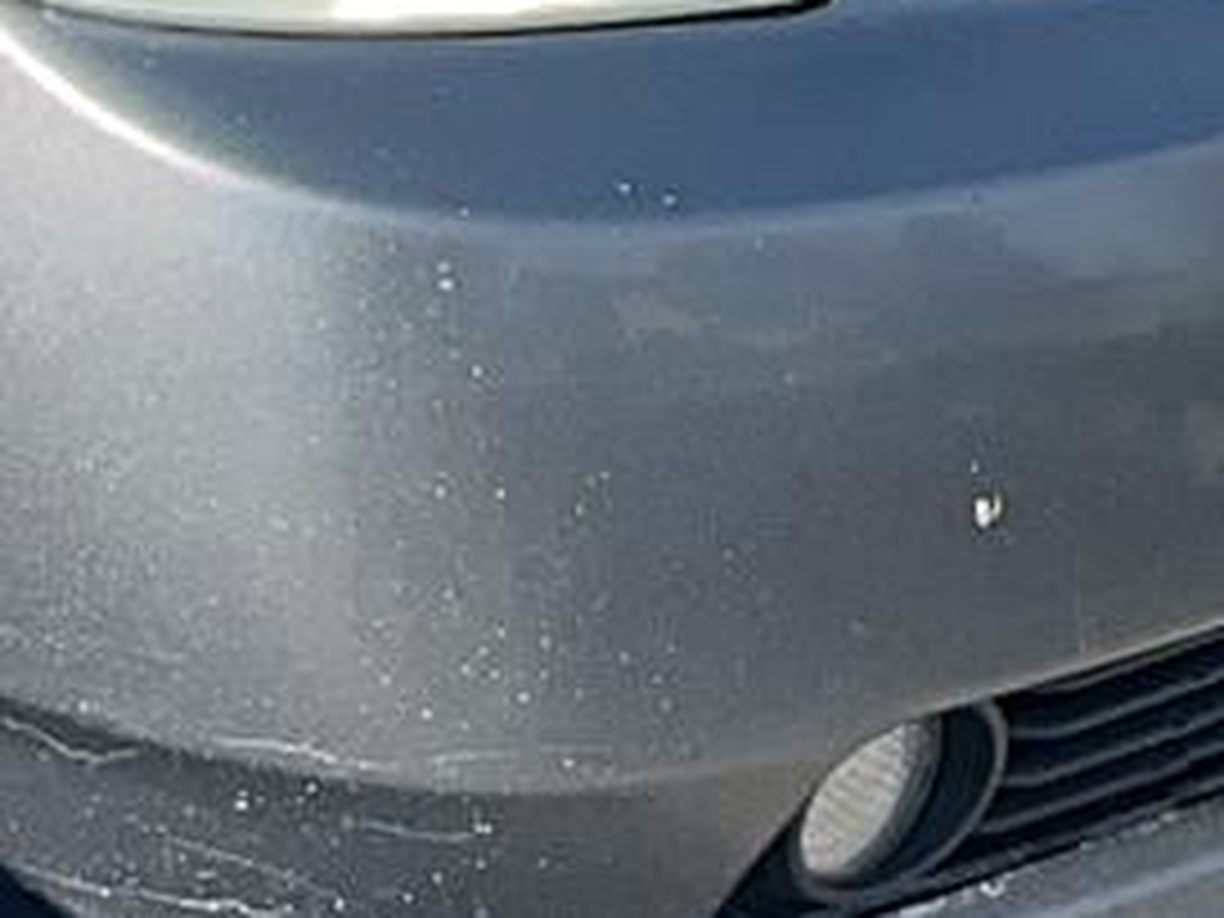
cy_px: -392
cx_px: 0
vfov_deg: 12.5
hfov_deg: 17.0
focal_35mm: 113
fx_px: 3996
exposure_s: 1/2083
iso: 50
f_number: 1.78
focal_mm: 6.86
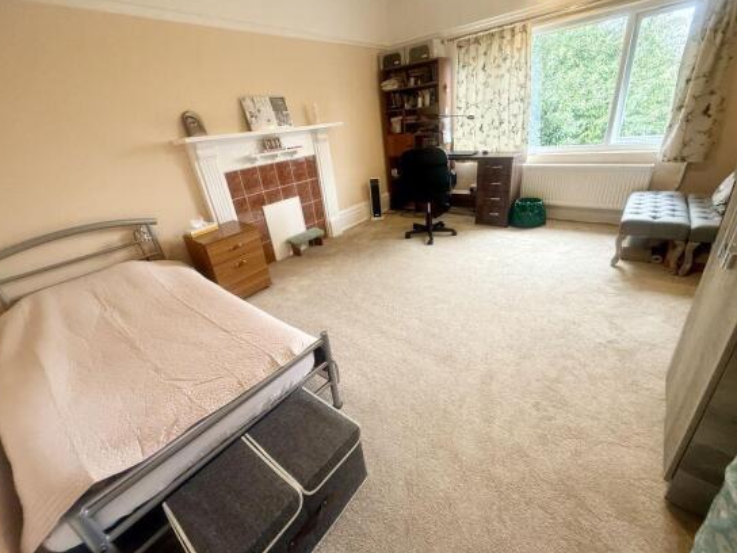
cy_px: 266
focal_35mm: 15
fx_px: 319
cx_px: 375
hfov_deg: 98.2
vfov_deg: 81.7
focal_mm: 2.22
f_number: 2.2
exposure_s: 1/99
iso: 320
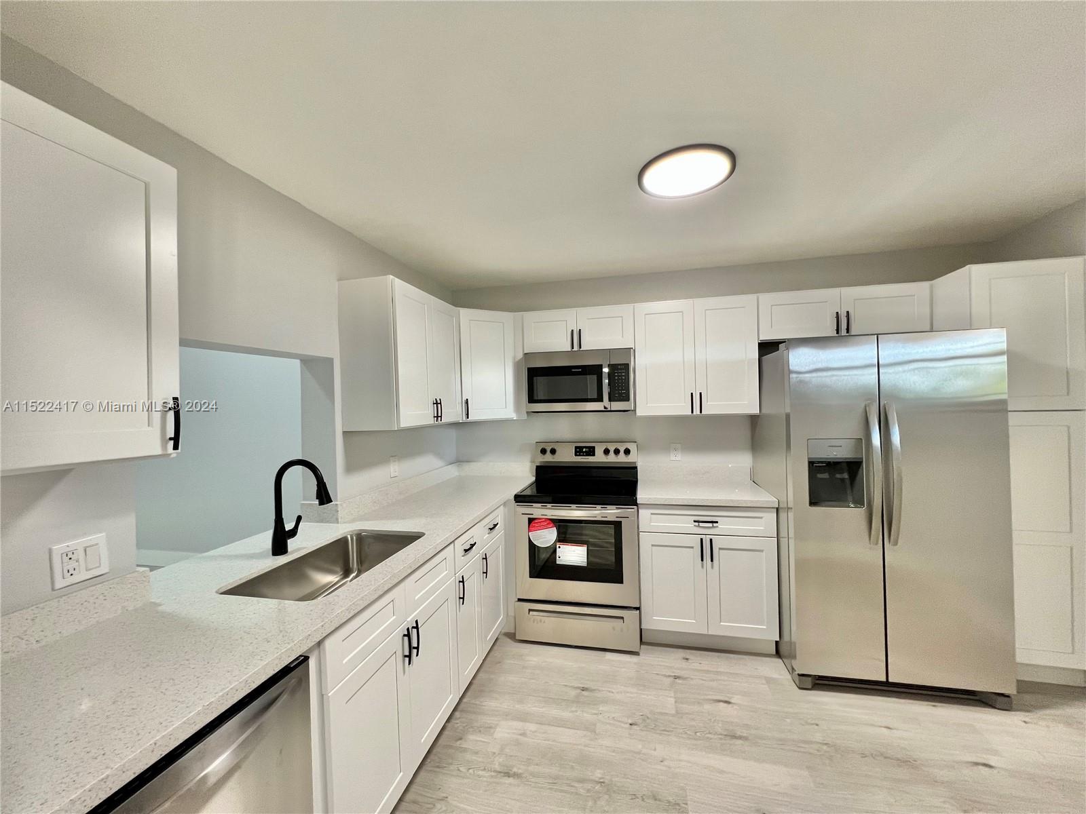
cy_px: 407
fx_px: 408
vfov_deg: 89.9
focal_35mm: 13
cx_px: 543
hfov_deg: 106.2
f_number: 1.8
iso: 160
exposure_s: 1/60
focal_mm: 1.57
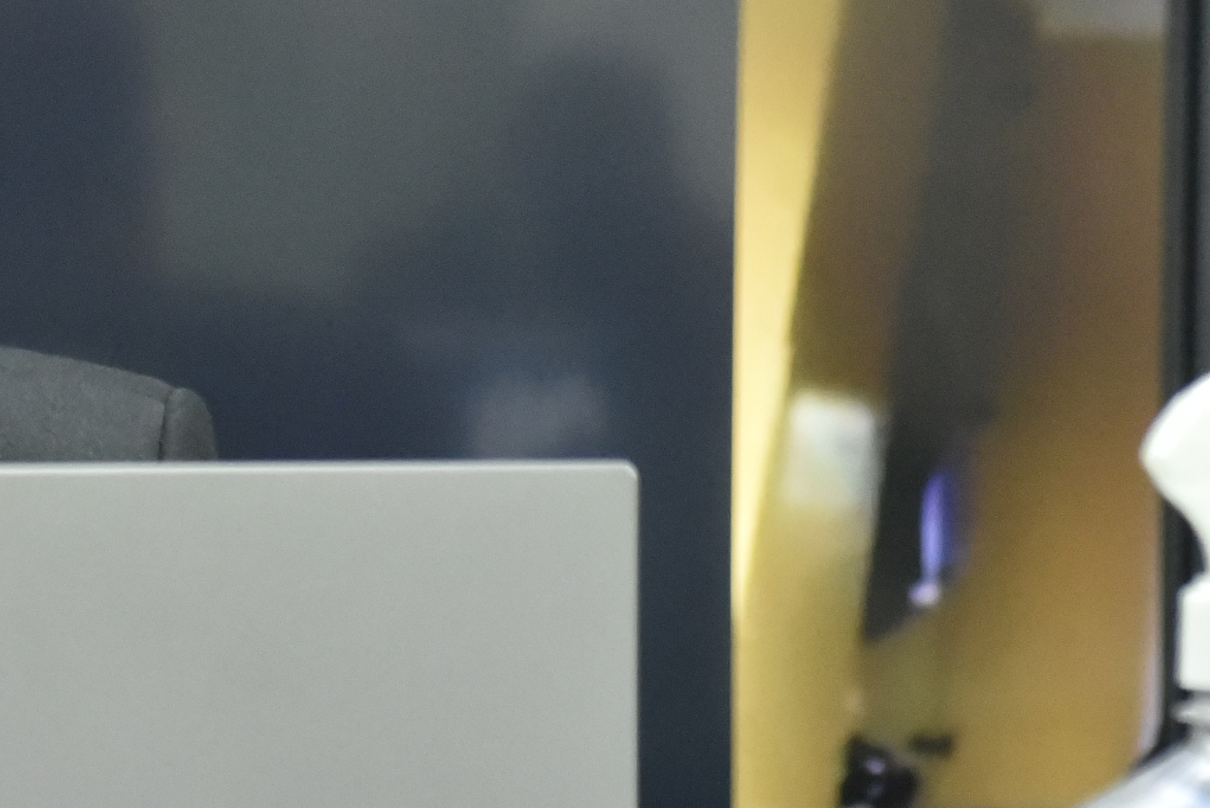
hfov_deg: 8.4
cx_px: -494
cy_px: 451
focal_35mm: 242
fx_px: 8138
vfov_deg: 5.7
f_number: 5.6
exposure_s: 1/125
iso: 6400
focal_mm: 70
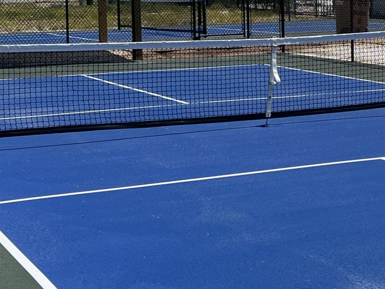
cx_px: 330
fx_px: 1034
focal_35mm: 93
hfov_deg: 20.7
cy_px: 9
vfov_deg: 15.6
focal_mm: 5.7
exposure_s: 1/8000
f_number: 1.5
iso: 50
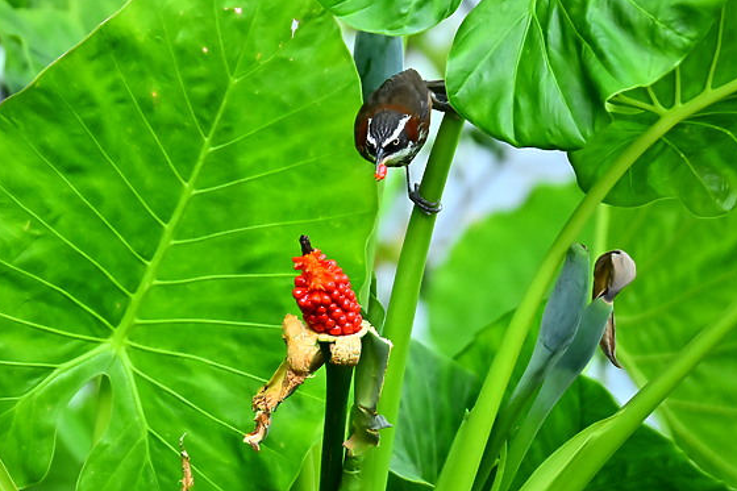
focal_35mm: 328
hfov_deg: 6.3
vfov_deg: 4.2
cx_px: 268
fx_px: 6713
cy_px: 229
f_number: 5.6
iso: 1800
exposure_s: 1/2500
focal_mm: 170
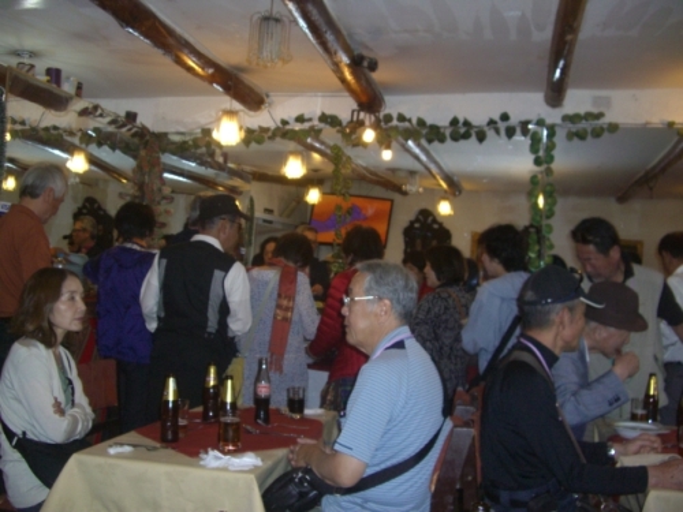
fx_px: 750
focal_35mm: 38
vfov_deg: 37.7
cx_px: 342
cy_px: 256
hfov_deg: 49.0
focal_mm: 7.9
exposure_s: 1/60
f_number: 2.8
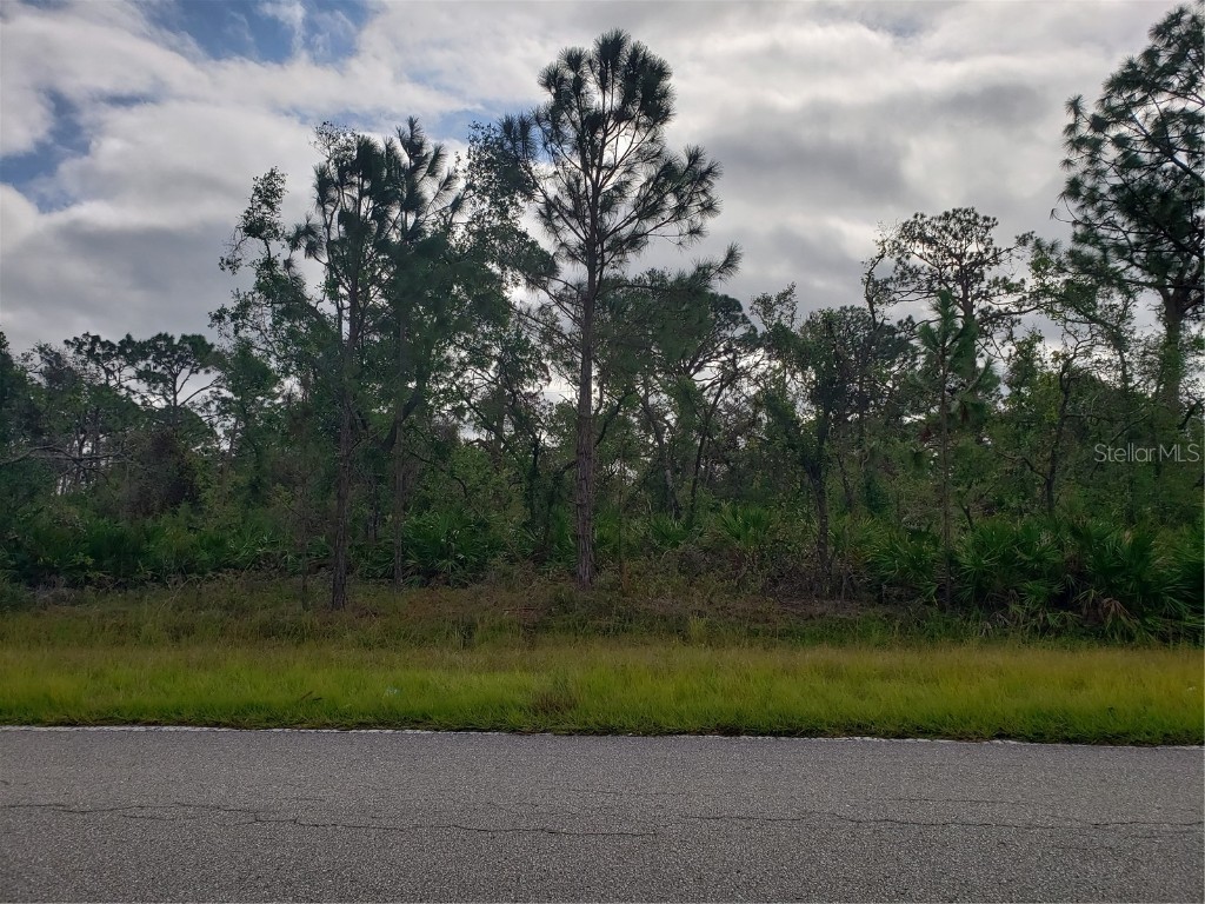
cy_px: 452
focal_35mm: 26
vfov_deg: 53.1
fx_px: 905
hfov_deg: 67.3
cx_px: 602
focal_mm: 4.3
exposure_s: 1/3446
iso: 50
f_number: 2.4
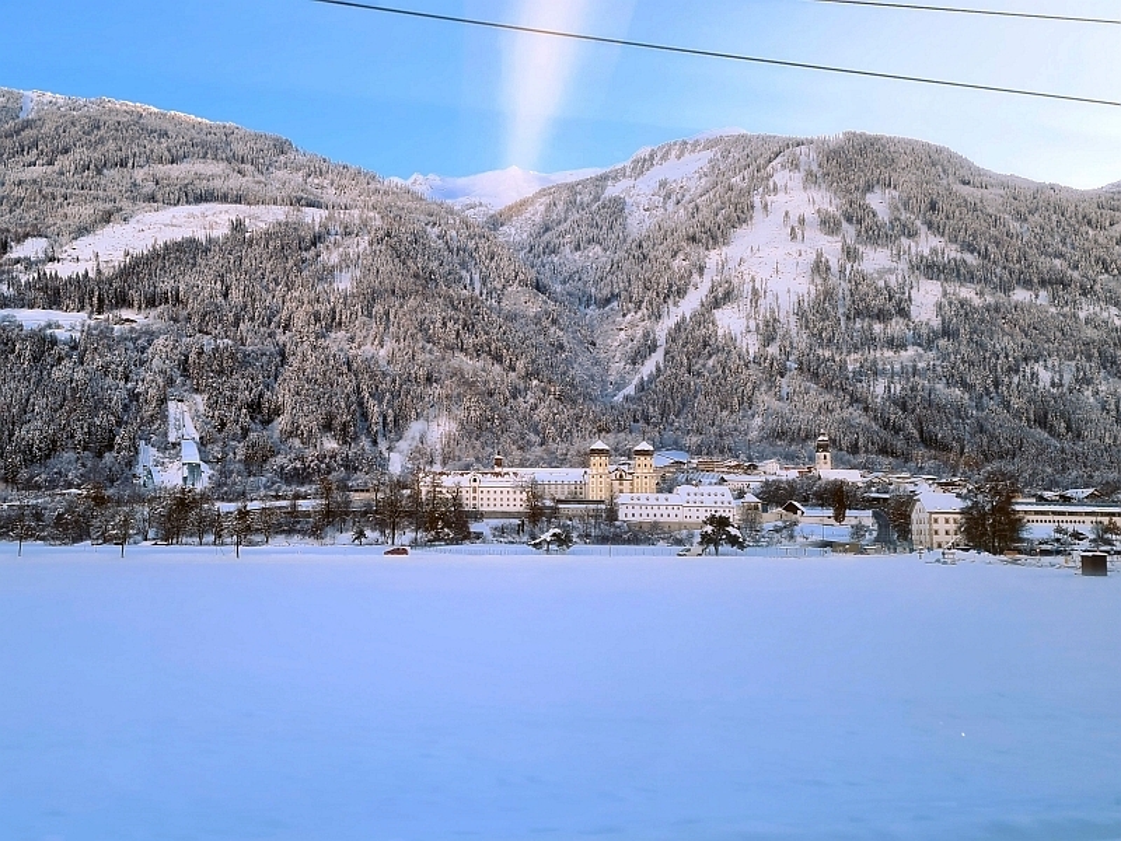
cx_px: 560
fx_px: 842
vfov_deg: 53.1
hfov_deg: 67.3
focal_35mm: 26
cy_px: 420
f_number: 1.8
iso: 50
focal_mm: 5.4
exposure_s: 1/214
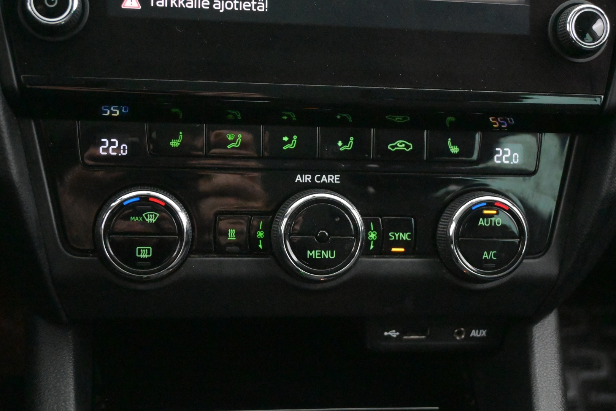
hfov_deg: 36.9
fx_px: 924
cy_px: 206
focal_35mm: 54
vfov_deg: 25.1
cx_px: 308
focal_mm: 36
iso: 16000
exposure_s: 1/60
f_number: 5.3
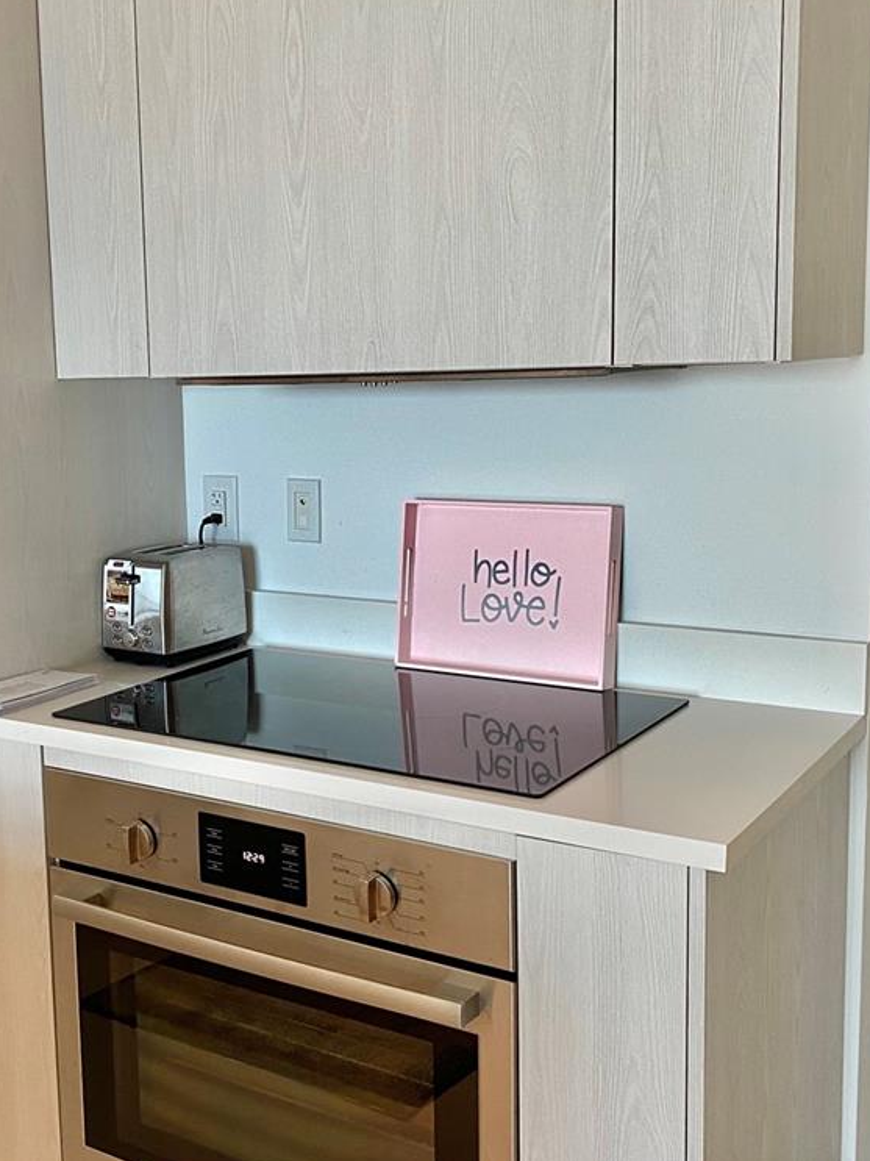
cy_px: 570
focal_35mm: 42
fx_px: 1408
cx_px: 220
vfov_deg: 44.8
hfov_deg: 33.7
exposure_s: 1/60
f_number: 1.8
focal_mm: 4.25
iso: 100
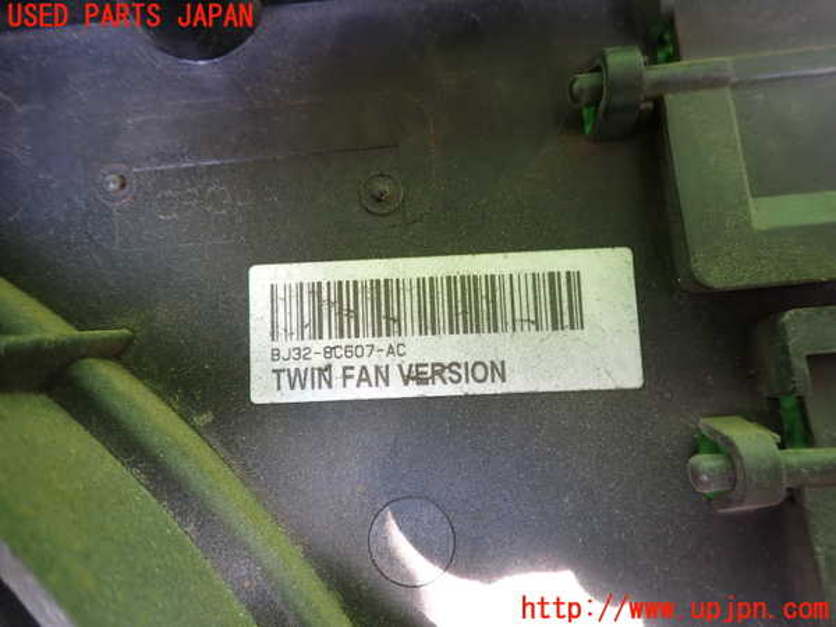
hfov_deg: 69.4
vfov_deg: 54.9
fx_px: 604
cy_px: 314
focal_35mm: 25
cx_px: 418
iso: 125
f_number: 2
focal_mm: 4.5
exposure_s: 1/60
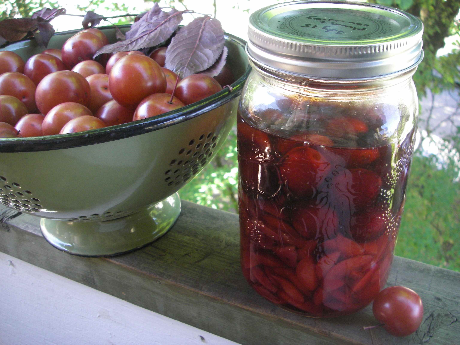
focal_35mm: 38
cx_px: 230
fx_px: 505
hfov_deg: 49.0
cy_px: 172
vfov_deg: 37.7
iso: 200
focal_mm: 6.3
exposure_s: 1/50
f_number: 3.3
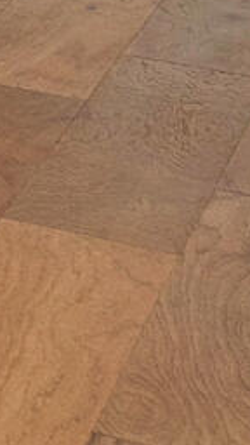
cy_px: -735
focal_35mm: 184
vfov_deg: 9.8
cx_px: -1363
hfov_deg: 4.5
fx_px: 2168
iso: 100
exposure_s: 1/1.25
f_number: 8
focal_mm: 10
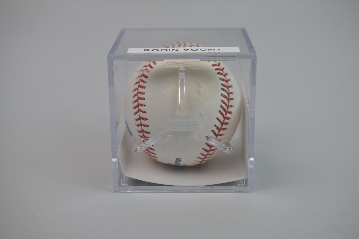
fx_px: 598
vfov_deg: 22.6
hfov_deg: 33.4
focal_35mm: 60
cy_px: 120
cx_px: 180
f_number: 4.5
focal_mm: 40
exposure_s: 1/80
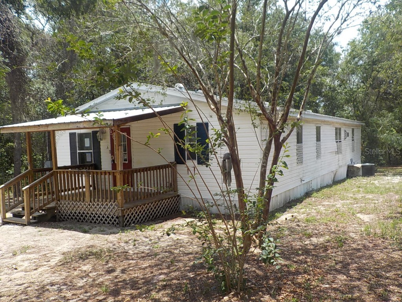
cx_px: 201
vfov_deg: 46.8
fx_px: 348
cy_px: 151
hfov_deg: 60.0
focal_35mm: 30
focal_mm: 4.1
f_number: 3.3
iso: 125
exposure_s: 1/800
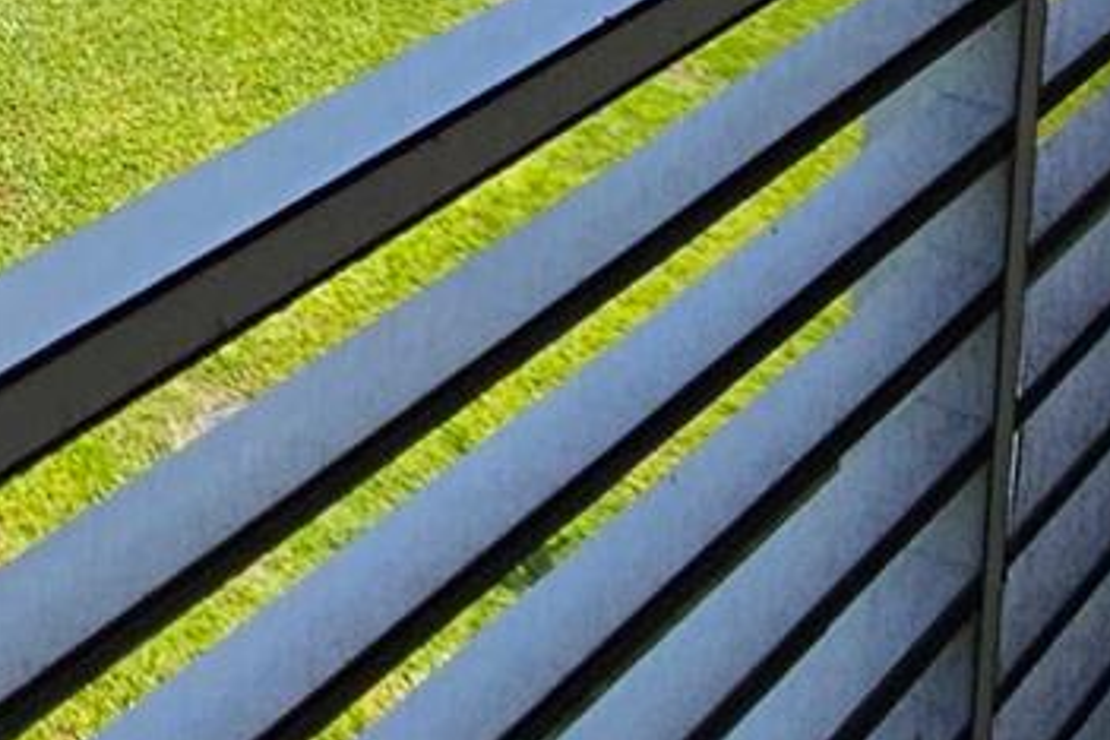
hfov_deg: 22.3
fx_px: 2436
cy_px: -724
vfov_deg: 14.5
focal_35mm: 79
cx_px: -430
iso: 50
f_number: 2.2
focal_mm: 2.2
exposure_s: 1/994
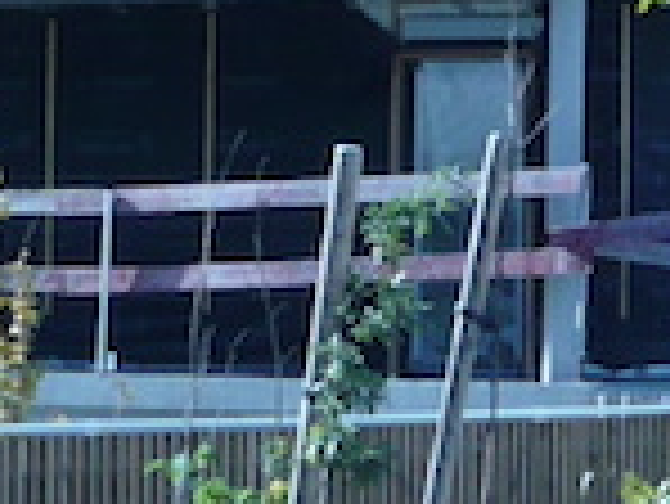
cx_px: 432
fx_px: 4649
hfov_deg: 8.2
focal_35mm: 240
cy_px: 83
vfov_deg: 6.2
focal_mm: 5.8
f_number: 2.8
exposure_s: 1/800
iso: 100
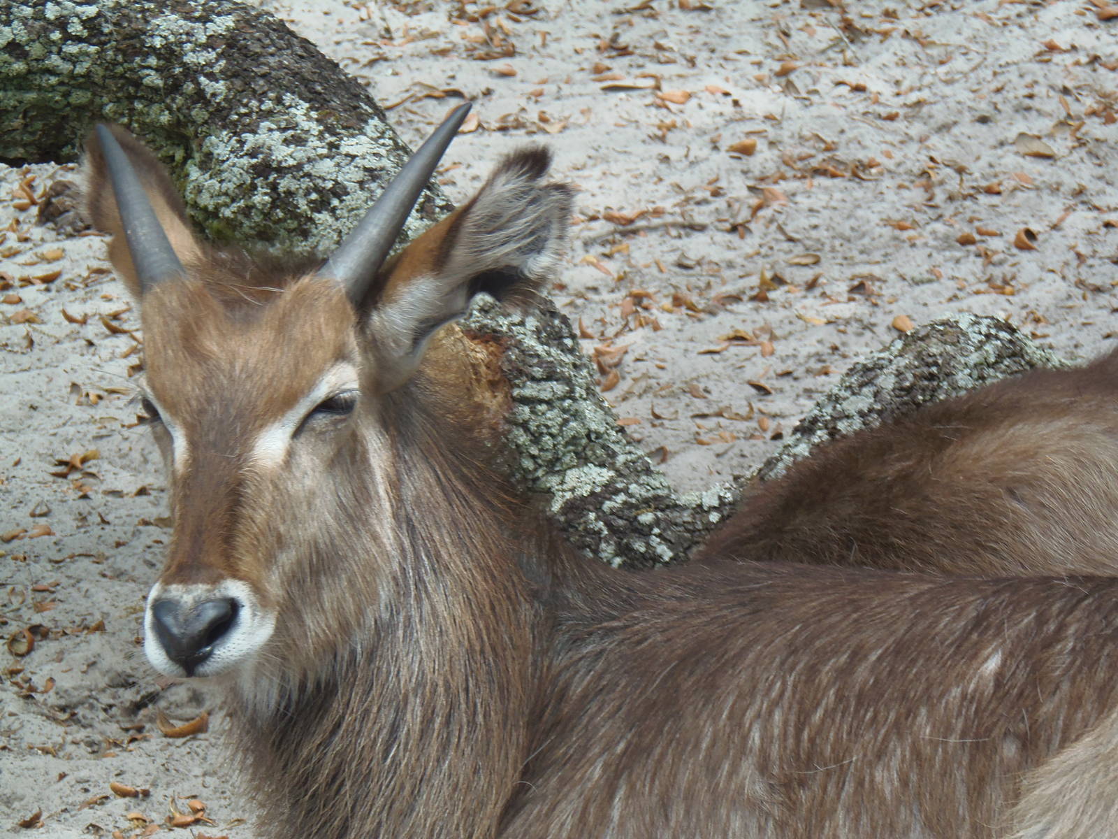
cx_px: 559
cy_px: 420
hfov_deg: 7.1
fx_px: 9011
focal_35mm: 279
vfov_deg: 5.3
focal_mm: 51.7
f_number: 5.2
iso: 80
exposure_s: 1/80
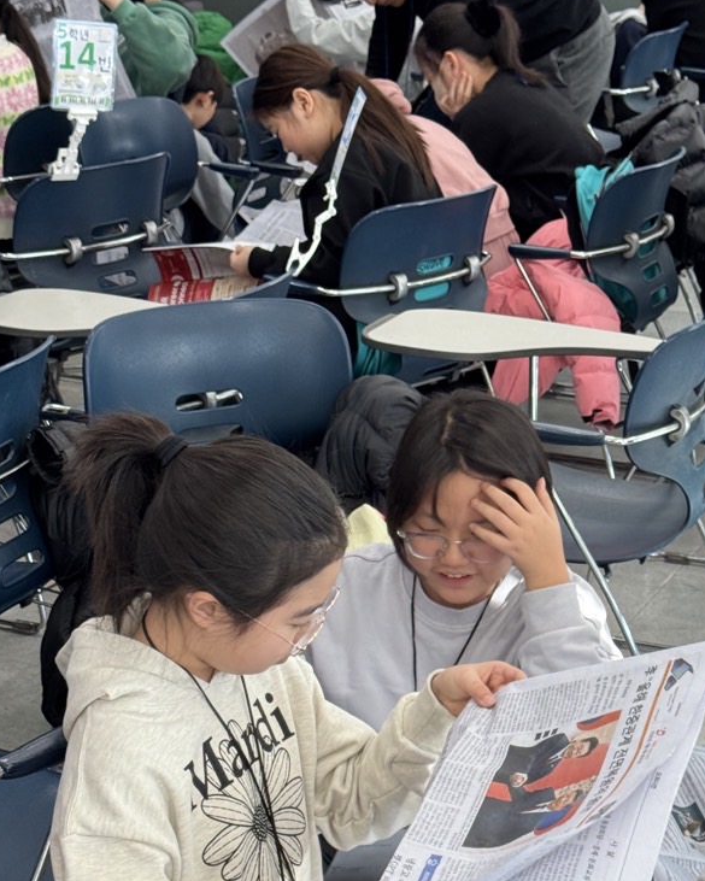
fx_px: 2138
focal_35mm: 82
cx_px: 490
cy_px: 575
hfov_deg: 18.6
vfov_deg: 23.2
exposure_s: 1/120
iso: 125
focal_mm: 6.76
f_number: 1.78
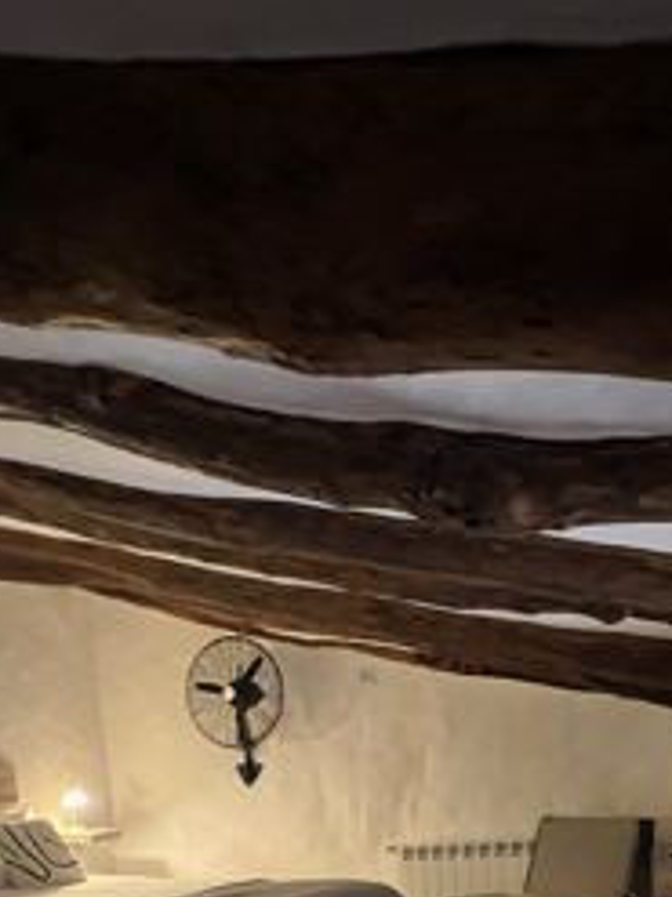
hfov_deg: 49.7
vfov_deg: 51.0
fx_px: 725
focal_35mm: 28
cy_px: 897
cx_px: 318
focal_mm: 1.57
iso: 1000
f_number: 1.8
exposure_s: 1/50
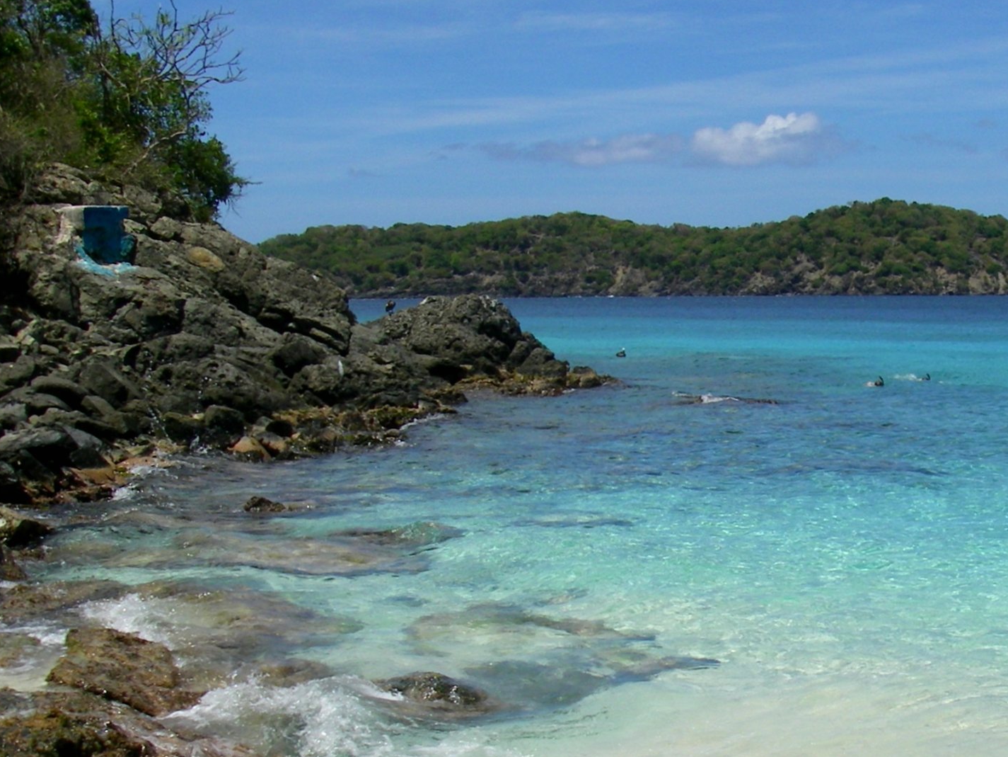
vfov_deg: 23.9
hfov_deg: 31.3
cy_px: 523
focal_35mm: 61
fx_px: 1776
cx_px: 722
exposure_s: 1/400
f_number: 6.6
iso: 64
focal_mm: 6.3
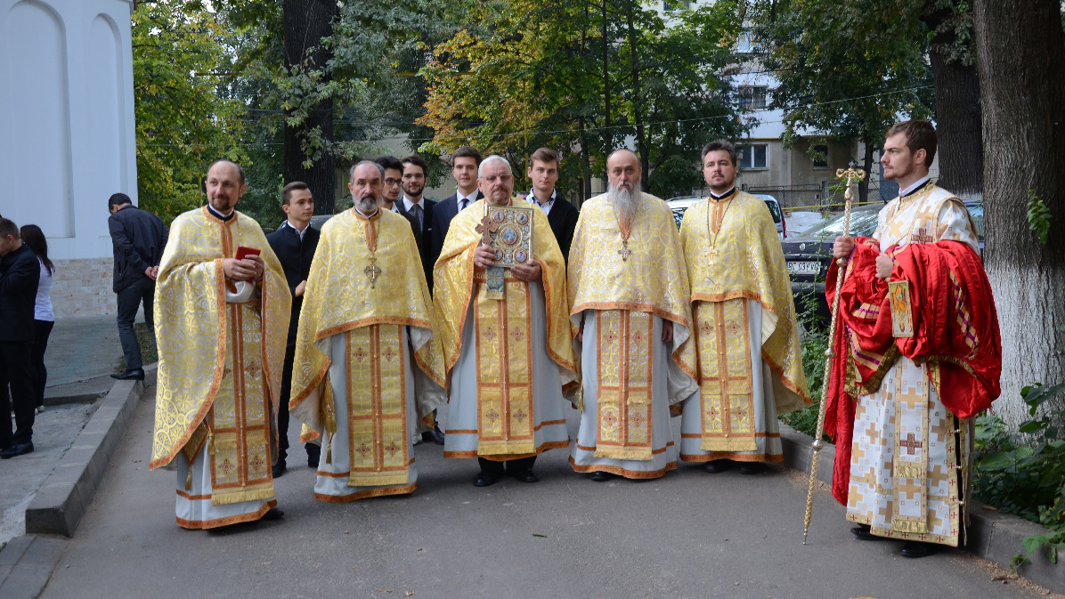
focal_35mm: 41
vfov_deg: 29.0
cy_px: 277
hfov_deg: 49.4
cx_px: 533
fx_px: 1158
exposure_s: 1/100
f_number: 5
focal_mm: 26
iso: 320
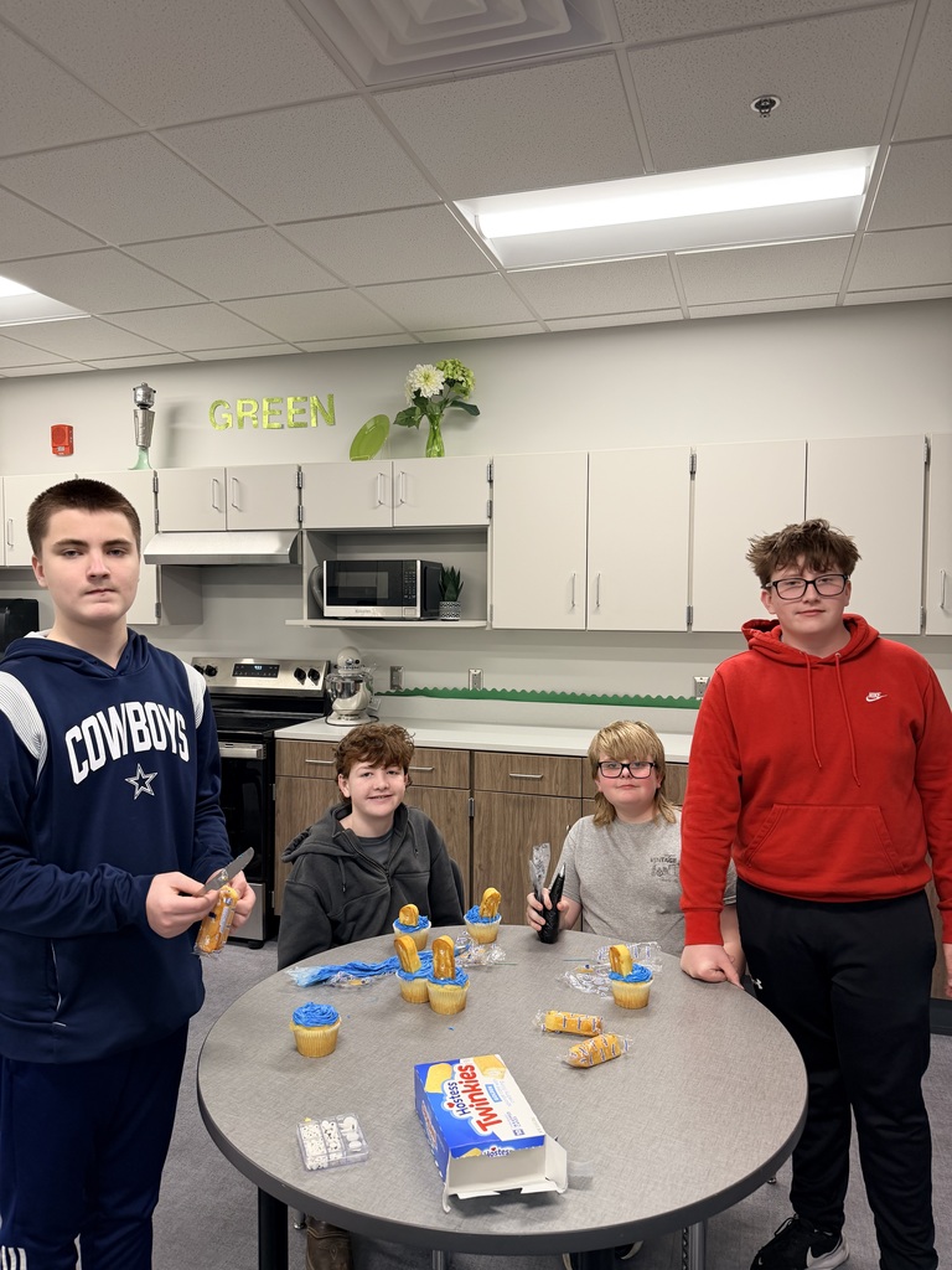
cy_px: 635
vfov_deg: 71.6
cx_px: 476
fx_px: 880
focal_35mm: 24
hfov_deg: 56.8
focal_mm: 6.76
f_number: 1.78
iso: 160
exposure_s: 1/100
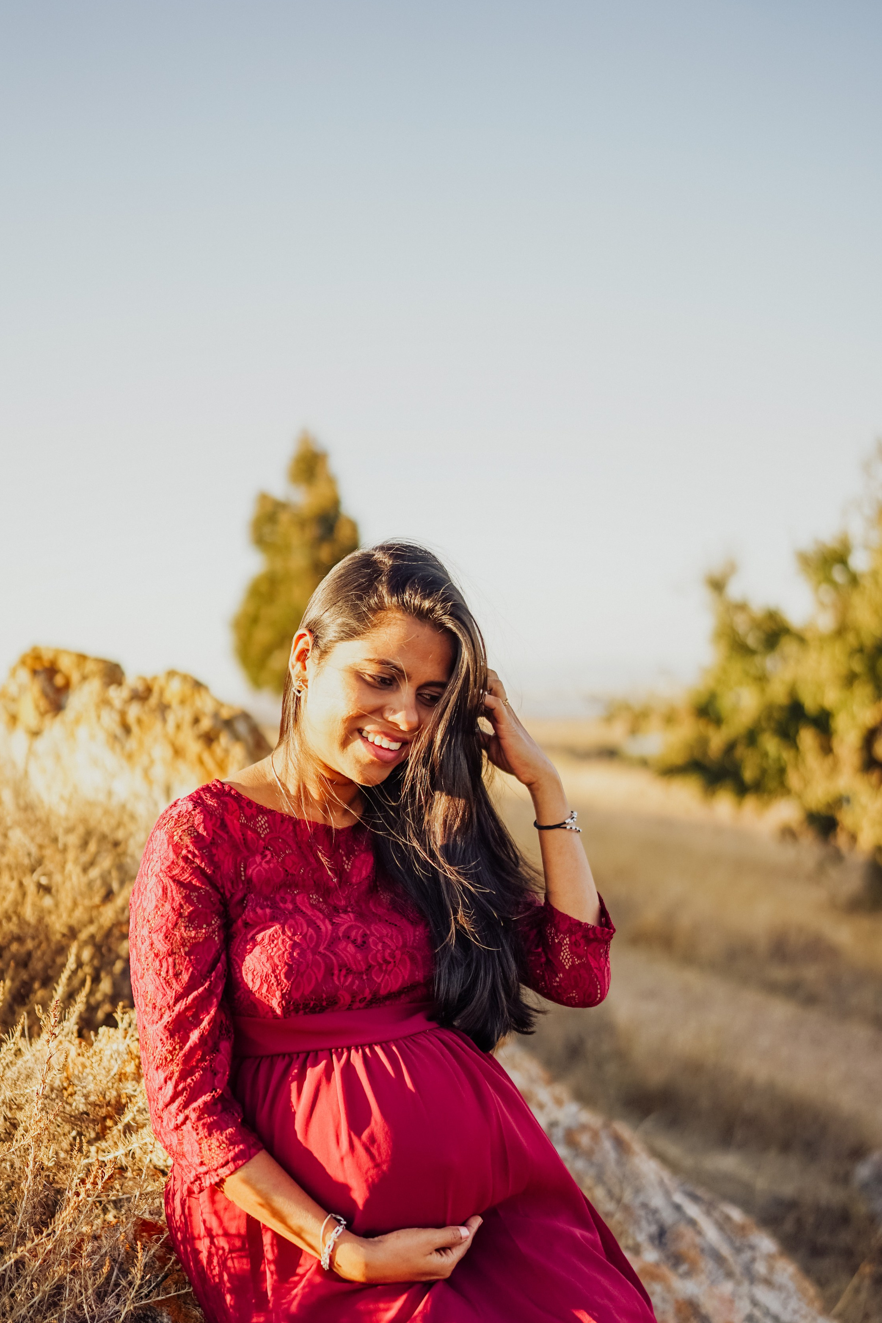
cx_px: 431
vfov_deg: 45.3
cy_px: 757
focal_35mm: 43
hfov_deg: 31.2
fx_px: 1580
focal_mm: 35
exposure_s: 1/2000
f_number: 1.4
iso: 100
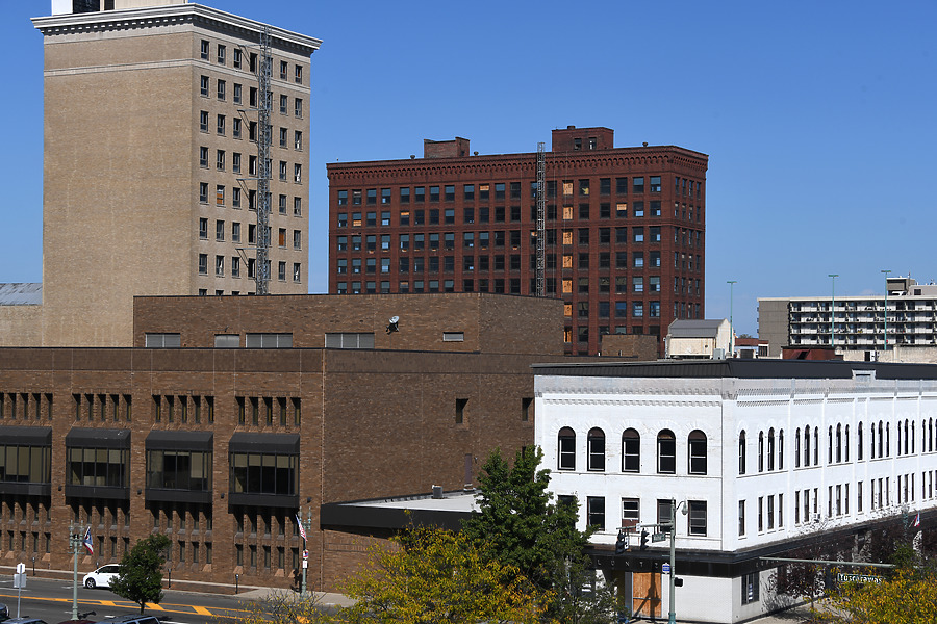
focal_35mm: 70
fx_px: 1822
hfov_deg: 28.8
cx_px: 468
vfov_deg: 19.5
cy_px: 312
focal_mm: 70
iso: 100
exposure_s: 1/400
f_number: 10
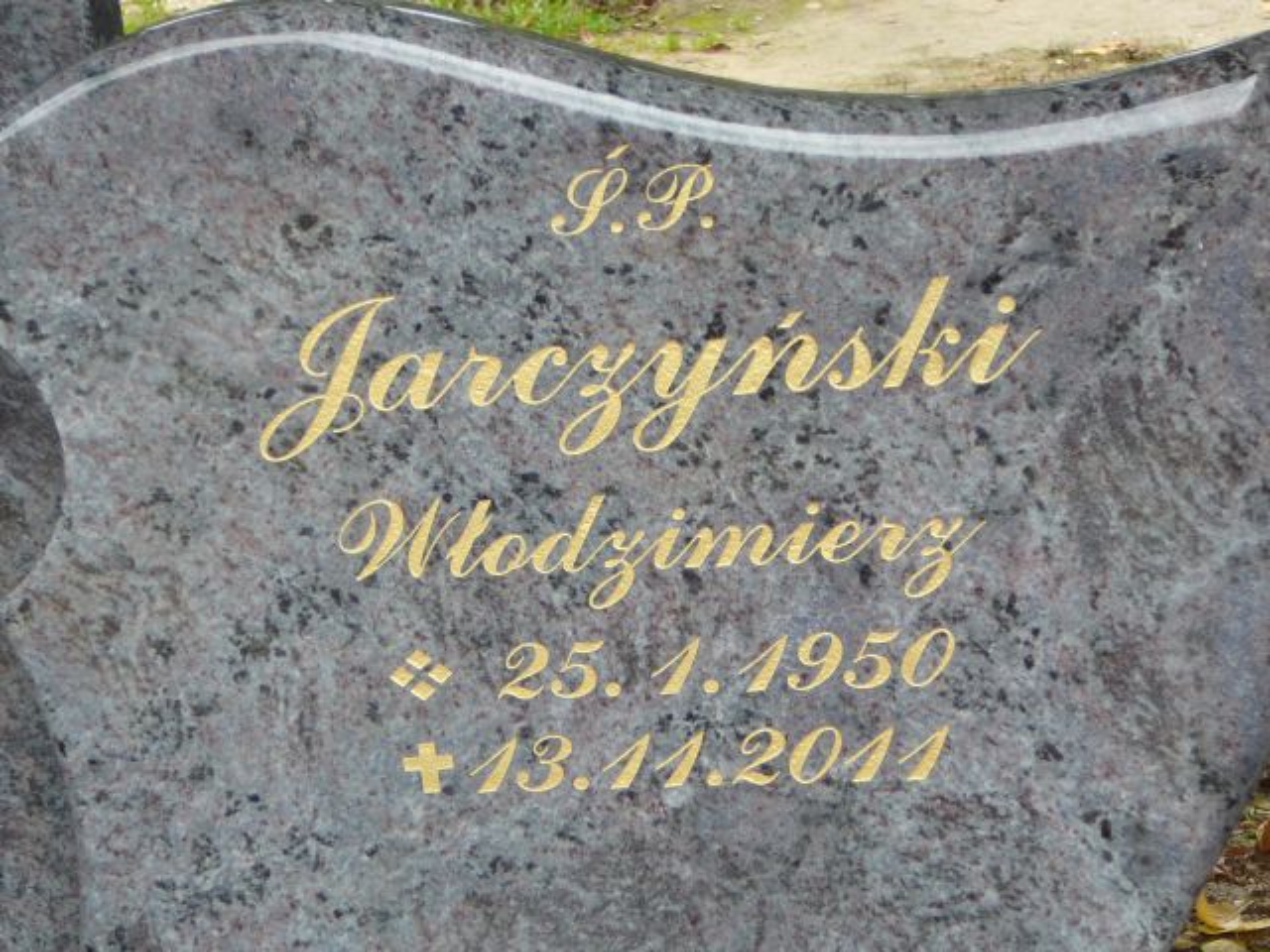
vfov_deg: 14.1
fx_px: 3852
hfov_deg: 18.7
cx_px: 635
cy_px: 476
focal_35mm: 105
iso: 80
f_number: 3.9
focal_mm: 15.6
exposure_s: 1/60
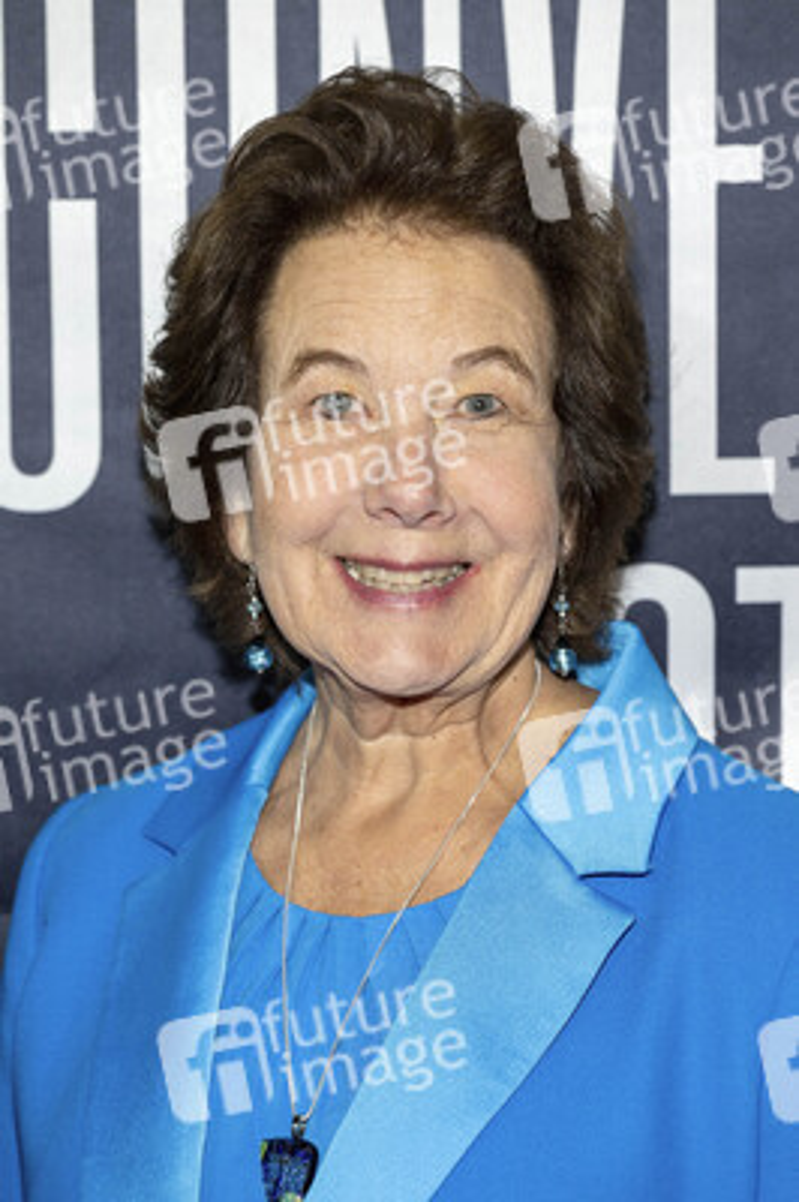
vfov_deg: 17.1
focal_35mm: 120
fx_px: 4002
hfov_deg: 11.4
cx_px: 400
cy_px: 601
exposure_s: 1/200
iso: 800
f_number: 5.6
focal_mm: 120
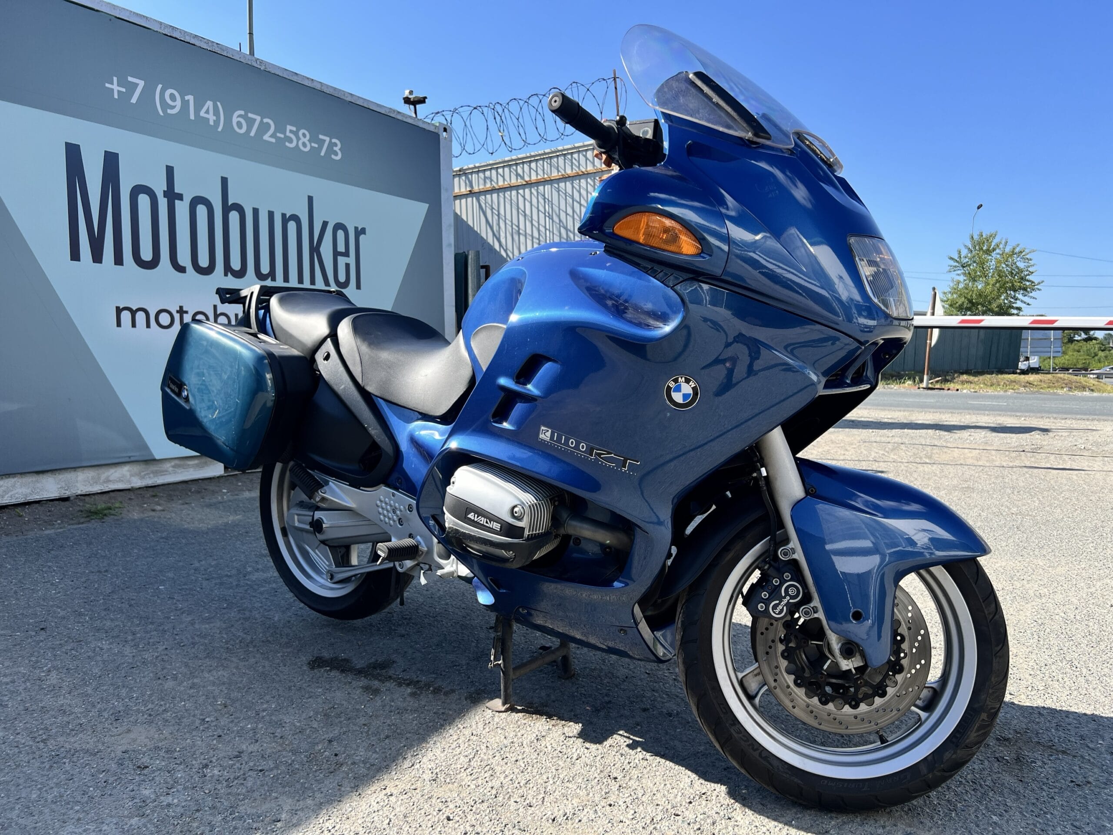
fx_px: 836
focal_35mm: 26
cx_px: 556
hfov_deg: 67.3
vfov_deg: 53.1
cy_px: 418
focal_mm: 5.7
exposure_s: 1/1531
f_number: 1.5
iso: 50
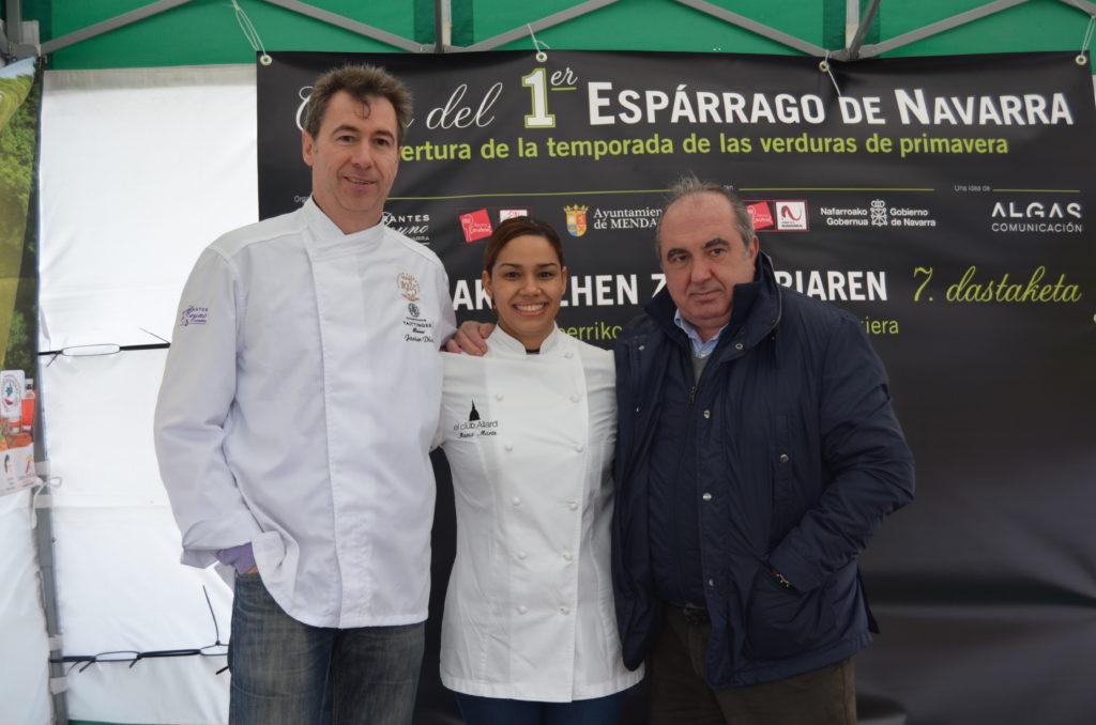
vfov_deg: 25.6
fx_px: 1595
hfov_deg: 37.9
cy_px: 362
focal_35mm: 52
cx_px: 548
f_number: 5.6
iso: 220
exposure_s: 1/125
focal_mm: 35
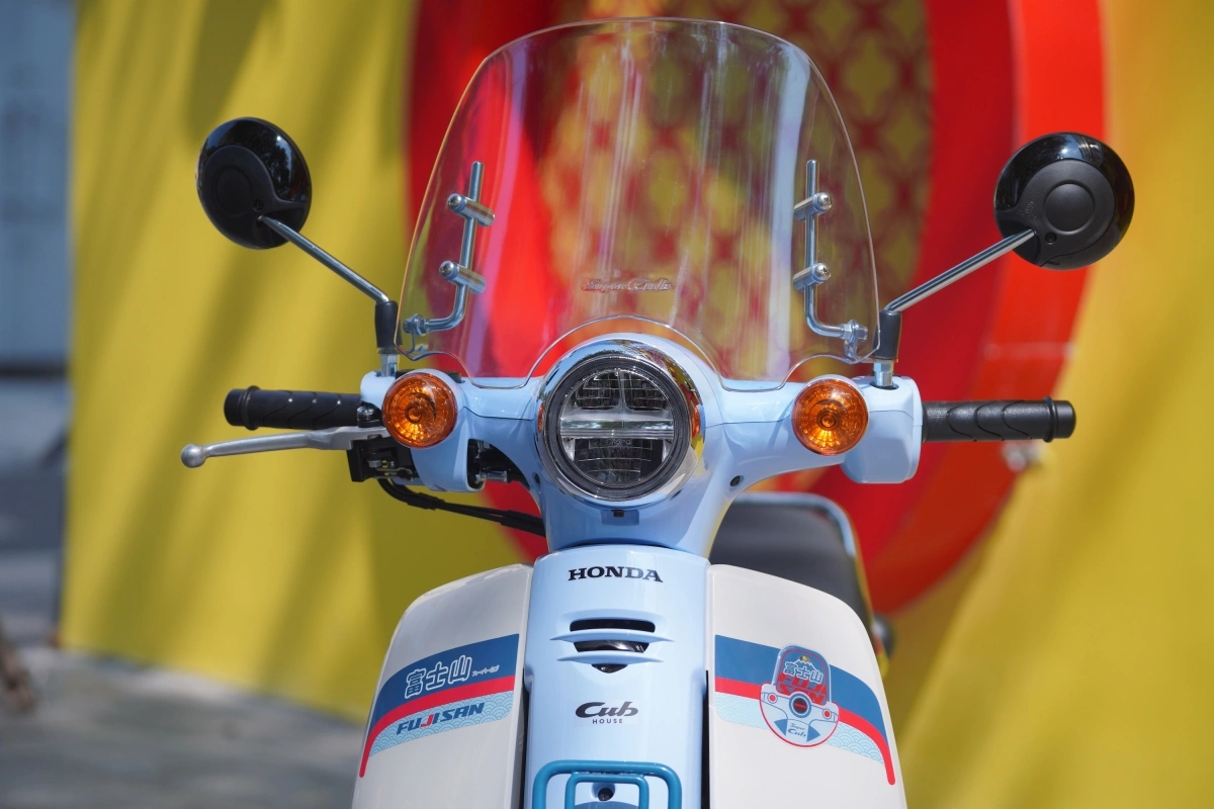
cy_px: 404
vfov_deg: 12.1
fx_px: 3810
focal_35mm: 113
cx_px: 607
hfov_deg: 18.1
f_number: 4
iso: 200
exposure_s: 1/1250
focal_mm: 113
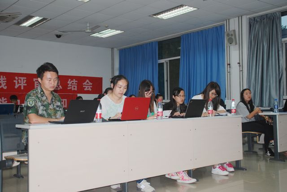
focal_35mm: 42
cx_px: 144
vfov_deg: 32.0
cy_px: 96
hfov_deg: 46.4
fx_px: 335
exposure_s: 1/60
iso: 160
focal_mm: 28
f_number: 4.2
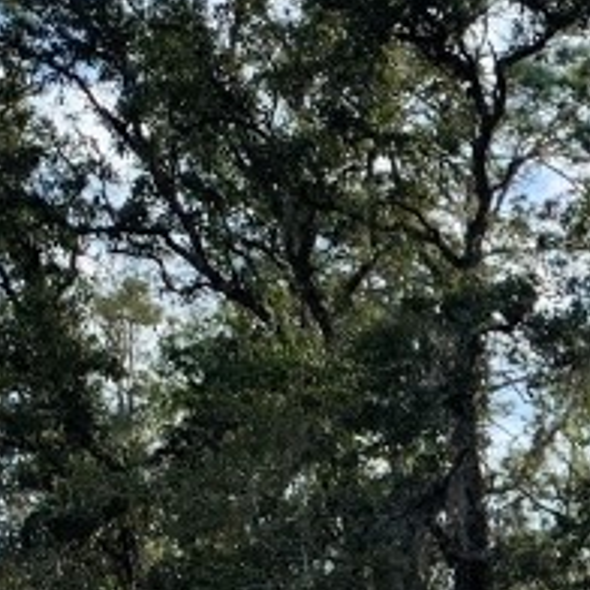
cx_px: 933
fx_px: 2314
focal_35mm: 120
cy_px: 722
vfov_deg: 14.1
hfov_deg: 13.5
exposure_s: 1/1314
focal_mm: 4.25
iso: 25
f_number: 1.8
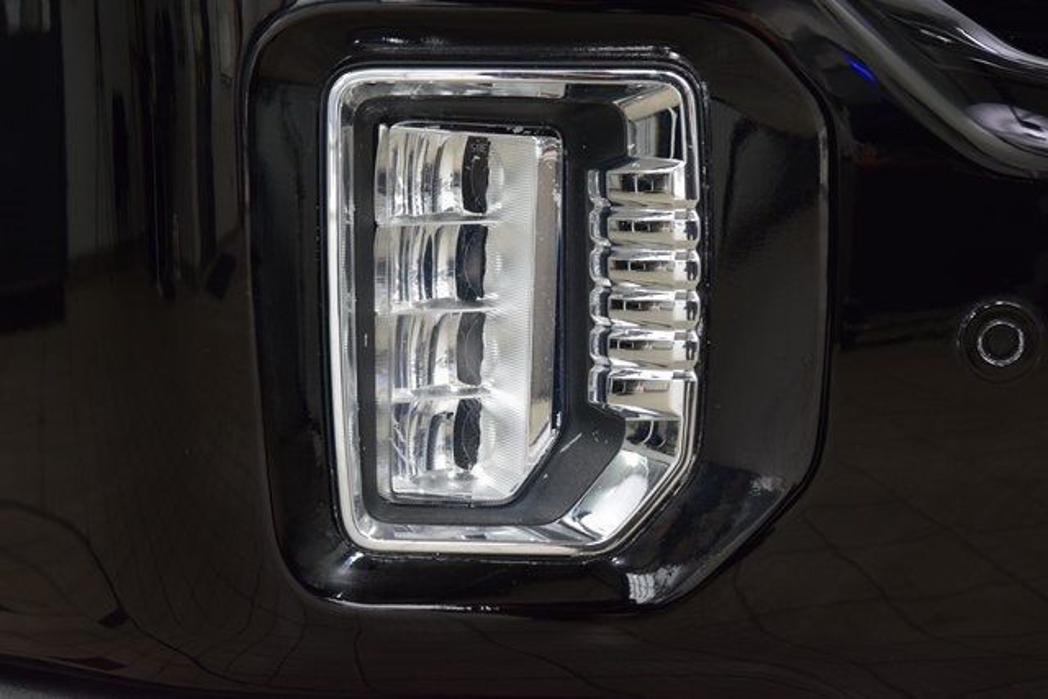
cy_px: 350
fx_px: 3057
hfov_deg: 19.5
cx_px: 524
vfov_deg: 13.0
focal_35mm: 105
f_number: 7.1
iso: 1400
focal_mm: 70
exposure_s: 1/30
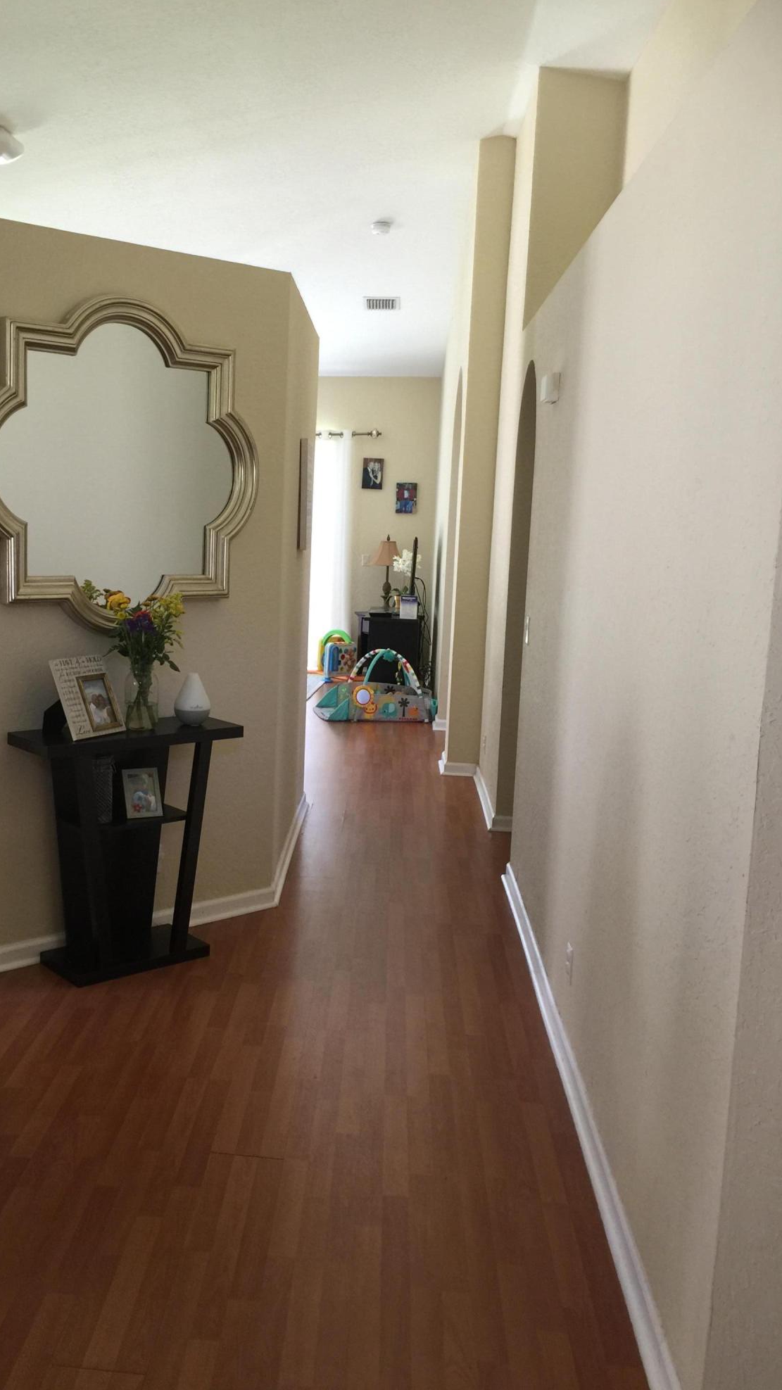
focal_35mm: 32
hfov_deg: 36.3
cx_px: 265
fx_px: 1180
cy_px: 687
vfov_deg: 61.0
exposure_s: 1/15
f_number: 2.2
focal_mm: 4.15
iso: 40
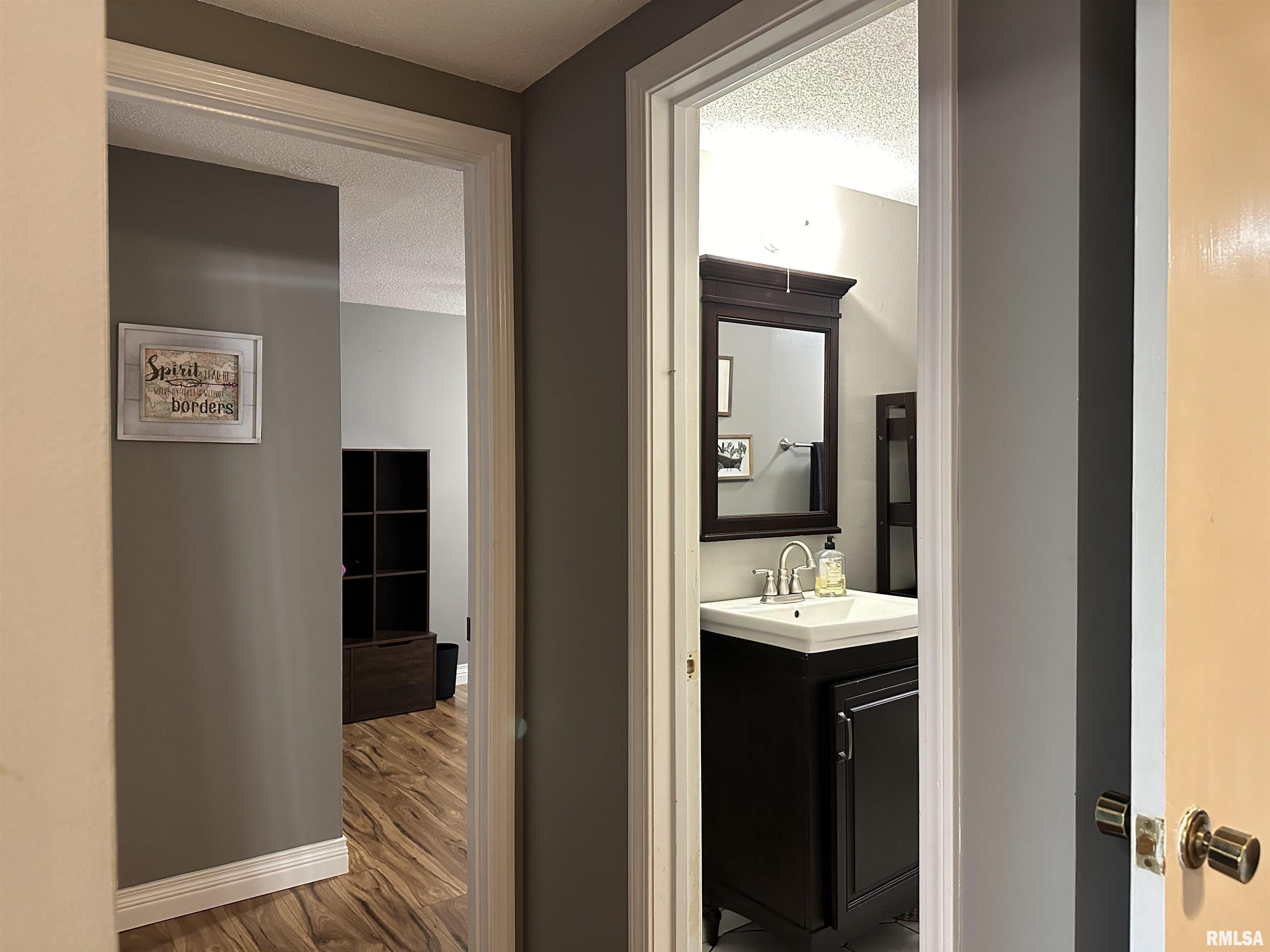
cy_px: 476
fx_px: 881
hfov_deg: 71.6
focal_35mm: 24
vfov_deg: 56.8
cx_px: 635
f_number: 1.78
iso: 640
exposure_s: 1/60
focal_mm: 6.86
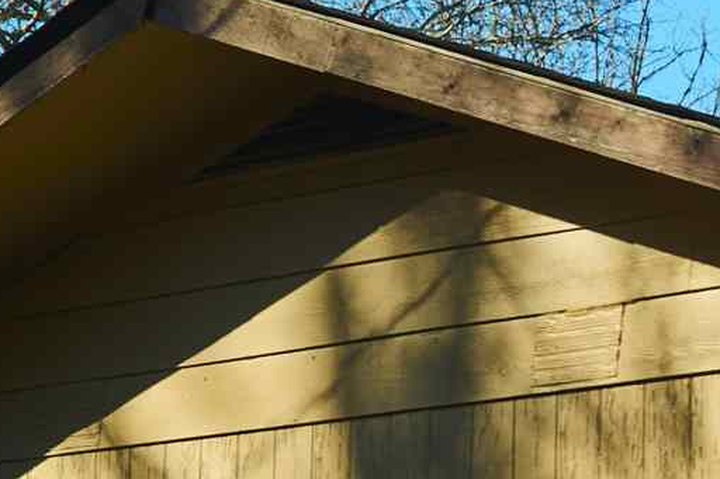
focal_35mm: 144
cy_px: 728
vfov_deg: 9.3
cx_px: 1869
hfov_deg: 11.2
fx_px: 2879
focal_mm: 24
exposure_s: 1/800
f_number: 4
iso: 100
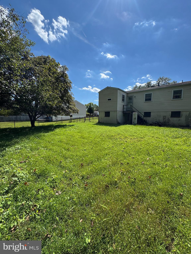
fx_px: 103
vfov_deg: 102.1
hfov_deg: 85.7
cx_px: 96
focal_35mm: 14
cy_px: 127
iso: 50
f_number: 2.2
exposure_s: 1/1672
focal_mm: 2.22
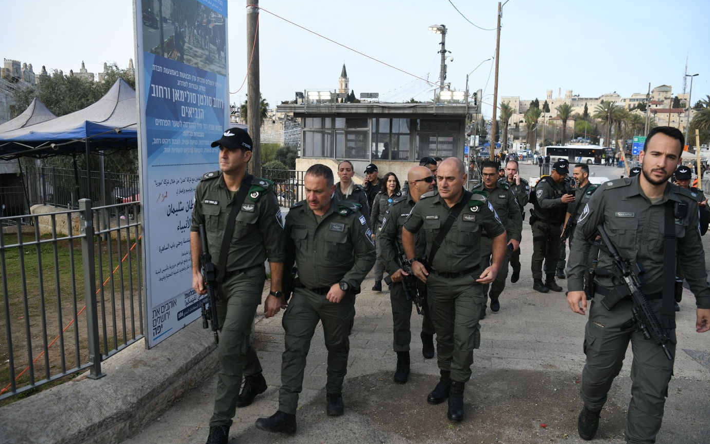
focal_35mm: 30
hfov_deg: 62.9
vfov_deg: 41.8
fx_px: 581
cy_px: 234
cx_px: 352
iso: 200
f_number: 3.5
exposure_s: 1/800
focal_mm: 29
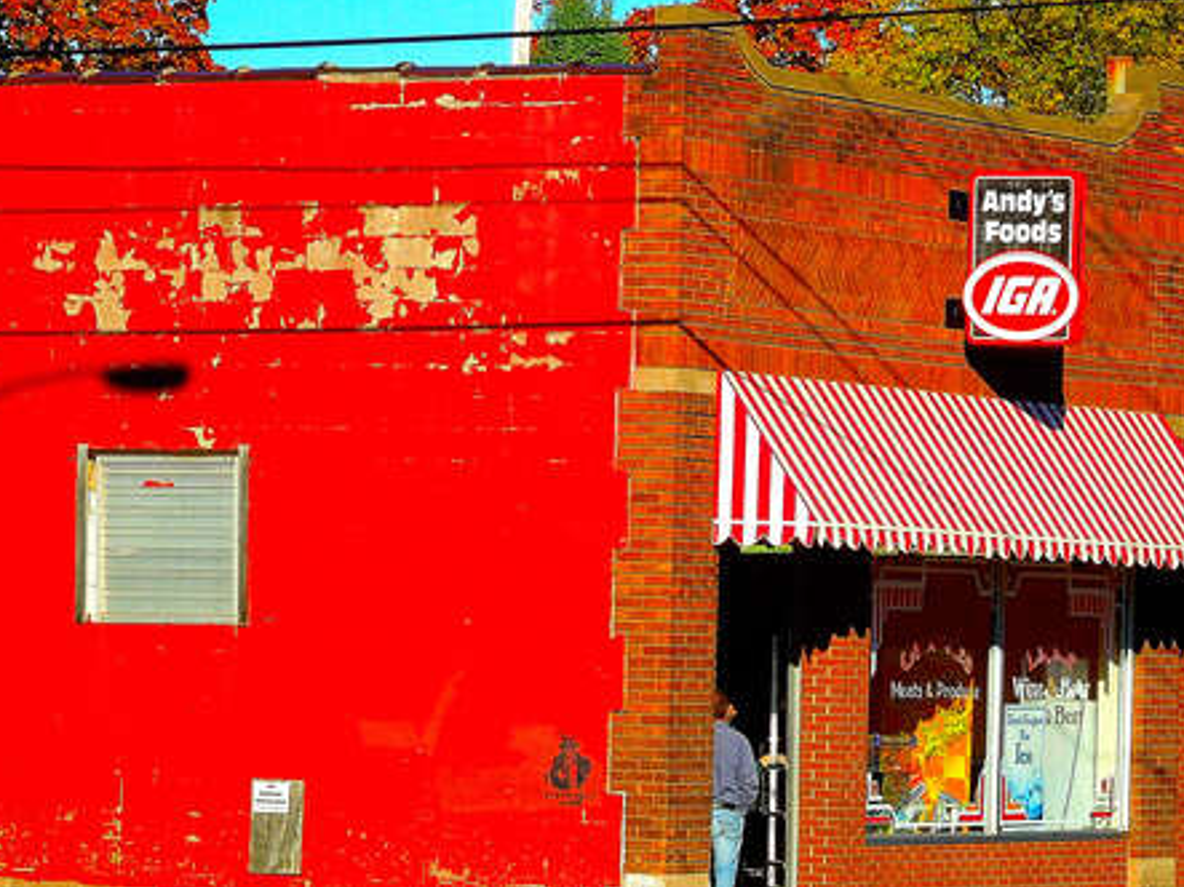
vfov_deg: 6.9
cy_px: 275
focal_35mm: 215
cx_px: 815
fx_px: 7352
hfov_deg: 9.2
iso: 100
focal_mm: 21.5
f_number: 4.8
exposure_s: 1/800
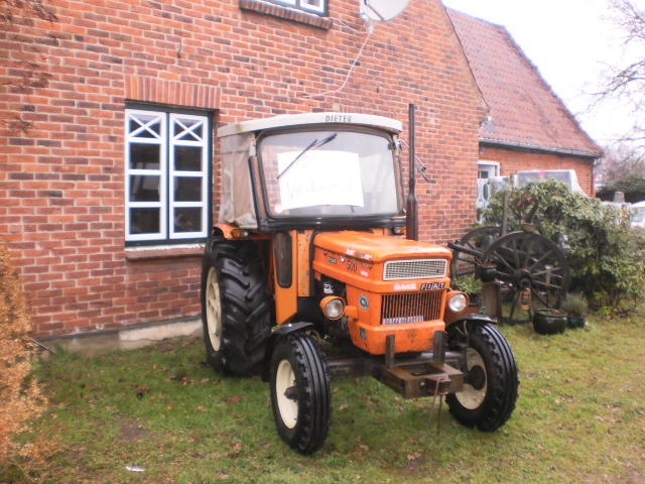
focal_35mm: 36
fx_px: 671
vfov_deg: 39.7
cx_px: 322
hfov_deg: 51.4
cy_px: 242
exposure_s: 1/30
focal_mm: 6.3
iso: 250
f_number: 3.1
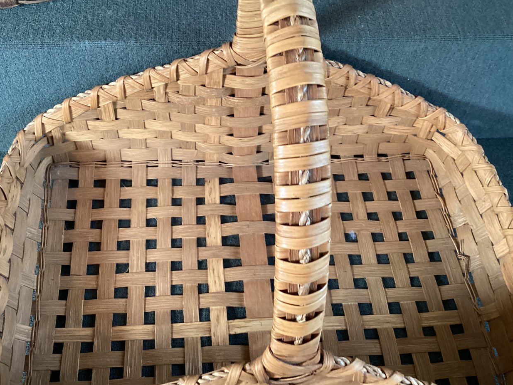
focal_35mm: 38
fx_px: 563
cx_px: 247
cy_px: 183
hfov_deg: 49.0
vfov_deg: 37.7
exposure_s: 1/40
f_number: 2.4
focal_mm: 3.3
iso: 320
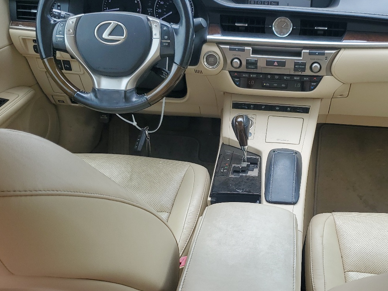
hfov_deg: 44.3
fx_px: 471
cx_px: 253
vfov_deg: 34.2
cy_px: 178
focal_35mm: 42
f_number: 1.5
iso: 50
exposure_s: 1/588
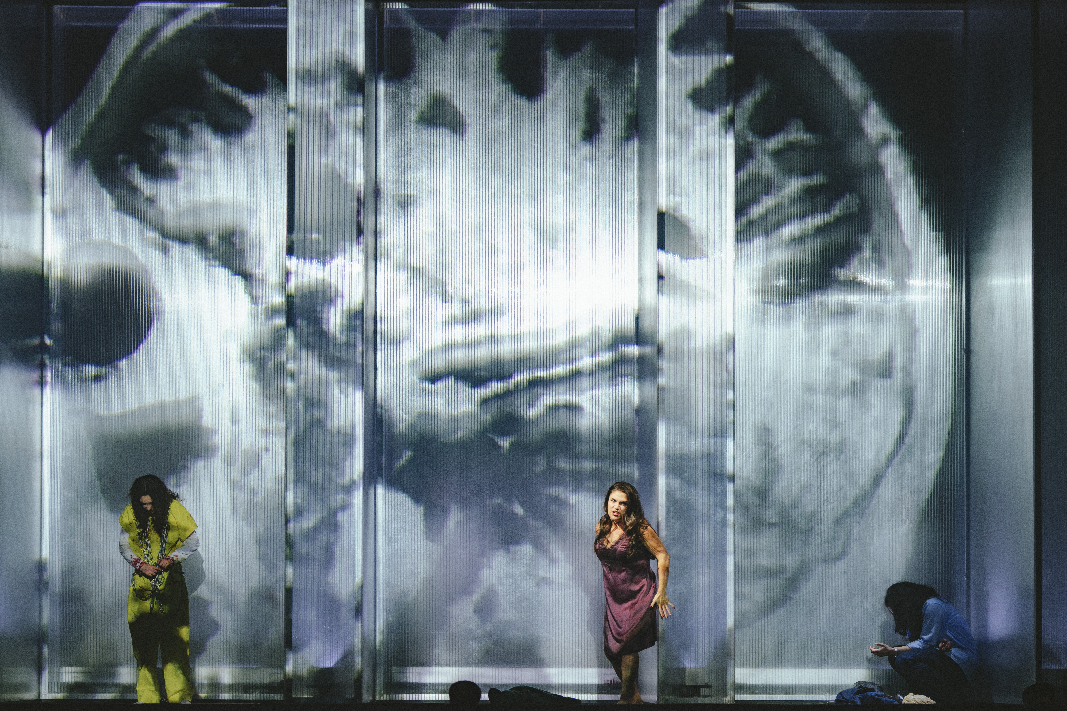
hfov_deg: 28.8
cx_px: 534
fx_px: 2075
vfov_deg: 19.5
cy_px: 356
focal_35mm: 70
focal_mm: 70
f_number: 3.2
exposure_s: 1/125
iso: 1000
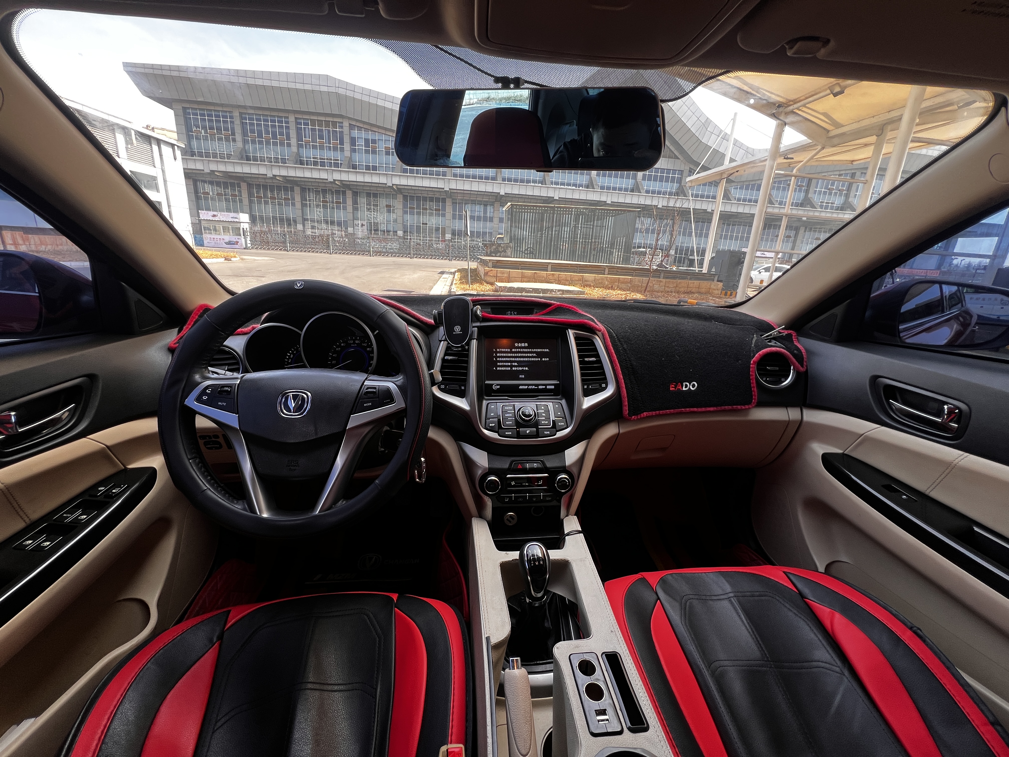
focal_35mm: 13
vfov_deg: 89.9
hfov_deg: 106.2
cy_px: 378
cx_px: 504
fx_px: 379
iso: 40
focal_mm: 1.57
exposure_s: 1/99
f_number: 1.8
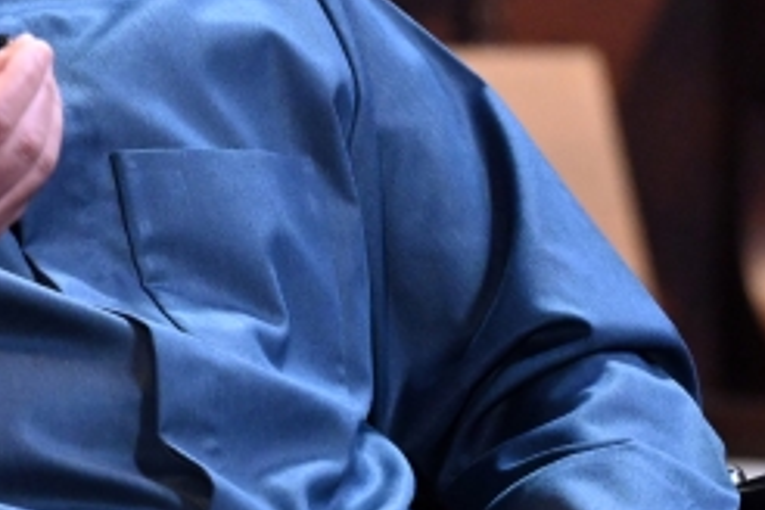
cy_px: 90
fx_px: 20738
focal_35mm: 976
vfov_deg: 1.4
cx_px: 330
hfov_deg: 2.1
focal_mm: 200
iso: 3200
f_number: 3.5
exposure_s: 1/50
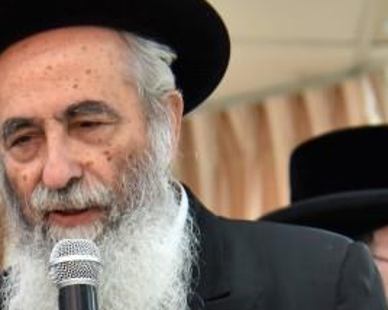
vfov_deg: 5.5
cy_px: 274
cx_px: 76
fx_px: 3213
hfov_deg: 6.9
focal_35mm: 280
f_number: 4
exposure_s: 1/200
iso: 2000
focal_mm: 78
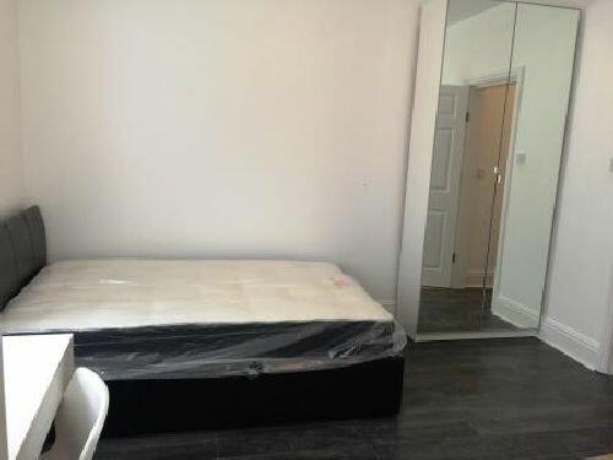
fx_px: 514
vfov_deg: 48.2
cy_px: 230
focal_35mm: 29
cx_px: 306
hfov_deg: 61.7
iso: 32
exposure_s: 1/50
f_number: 2.2
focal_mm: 4.15
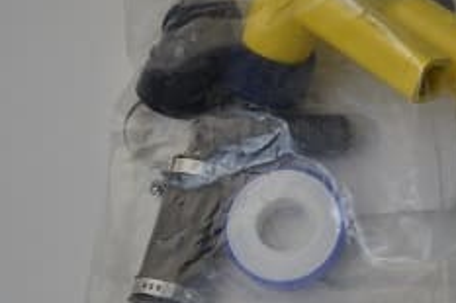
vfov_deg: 13.7
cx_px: 391
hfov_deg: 20.3
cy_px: 53
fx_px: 1253
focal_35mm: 99
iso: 400
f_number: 4.5
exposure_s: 1/80
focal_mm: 34
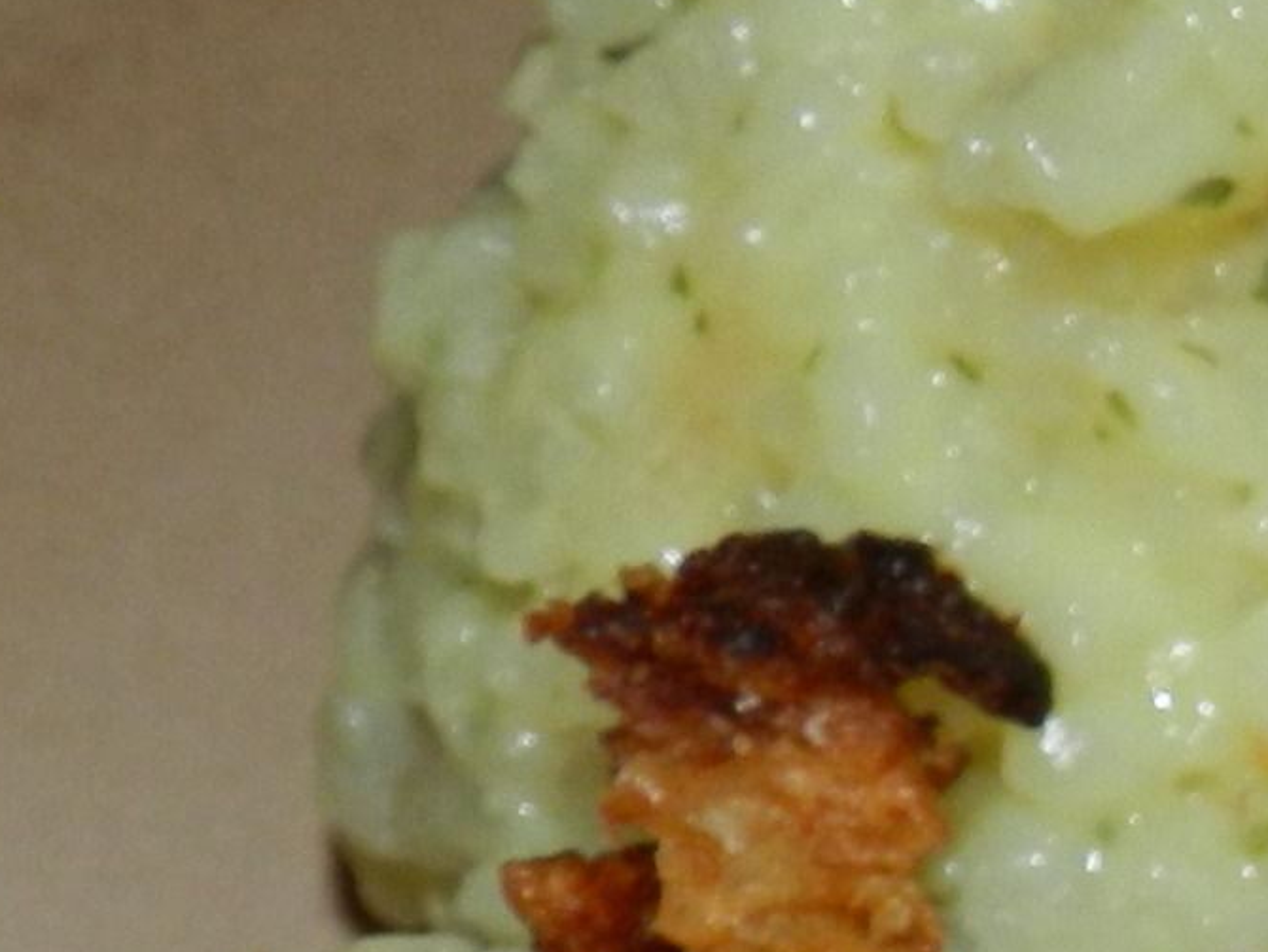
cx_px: 3032
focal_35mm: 185
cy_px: 2050
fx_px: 6779
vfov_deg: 7.6
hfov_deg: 9.5
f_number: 4
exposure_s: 1/30
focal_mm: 6.7
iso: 200
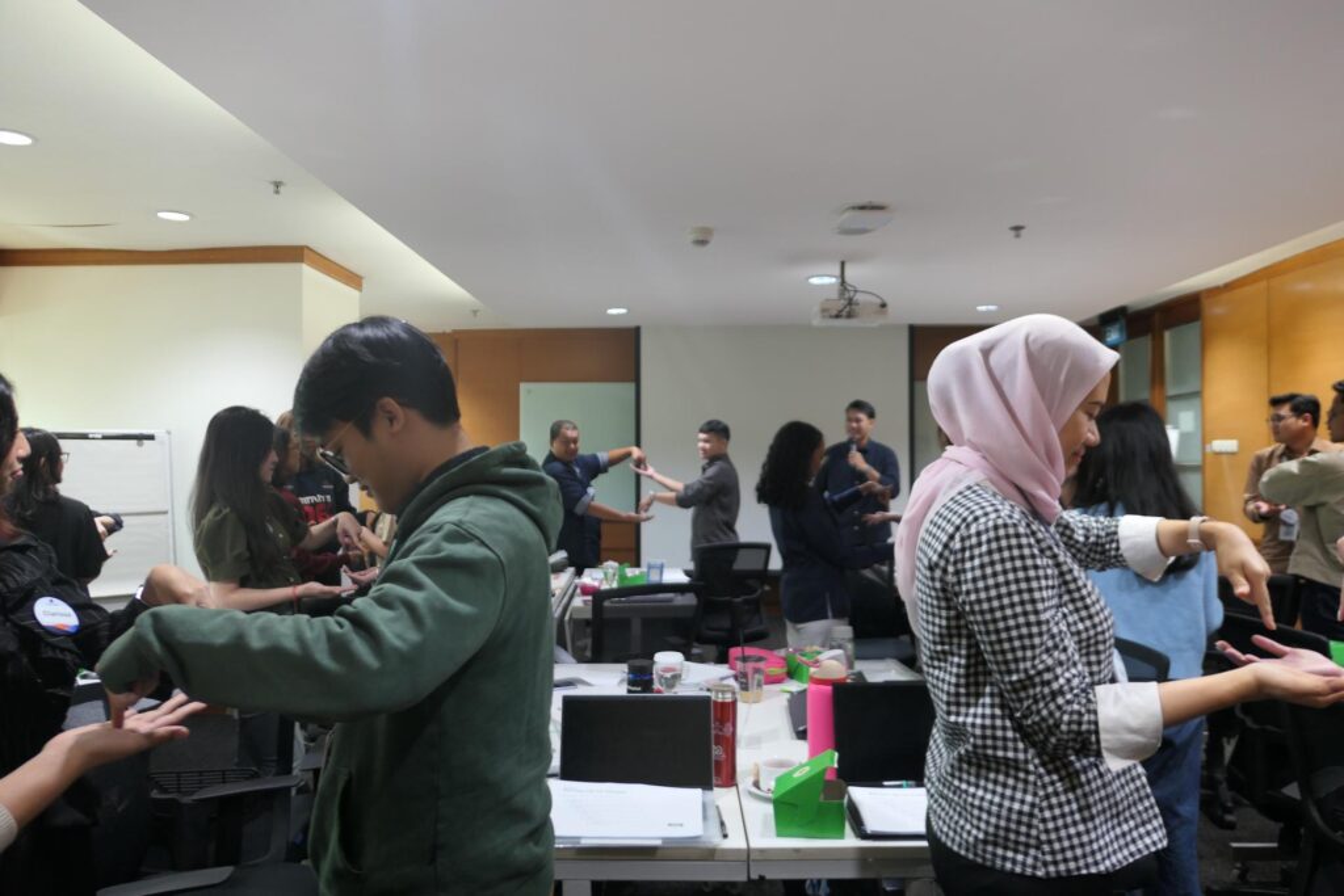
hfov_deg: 73.7
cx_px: 672
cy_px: 448
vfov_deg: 53.1
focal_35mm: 24
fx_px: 896
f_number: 1.4
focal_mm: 8.8
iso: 250
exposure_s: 1/60
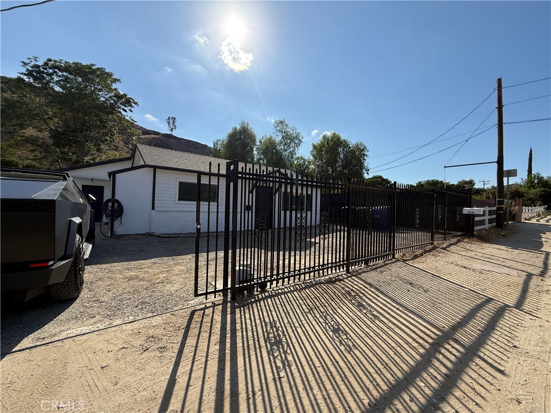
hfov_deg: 102.1
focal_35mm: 14
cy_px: 206
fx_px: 223
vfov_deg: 85.7
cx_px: 276
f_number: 2.2
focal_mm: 2.22
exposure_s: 1/2092
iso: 64
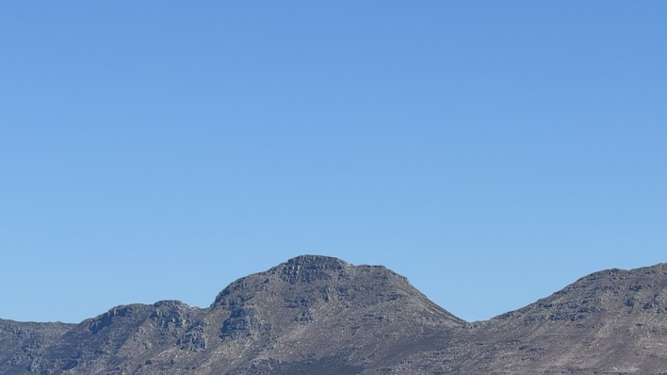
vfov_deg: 6.4
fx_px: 3342
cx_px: 443
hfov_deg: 11.4
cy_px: 231
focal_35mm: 189
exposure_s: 1/2439
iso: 50
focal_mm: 15.66
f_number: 2.8
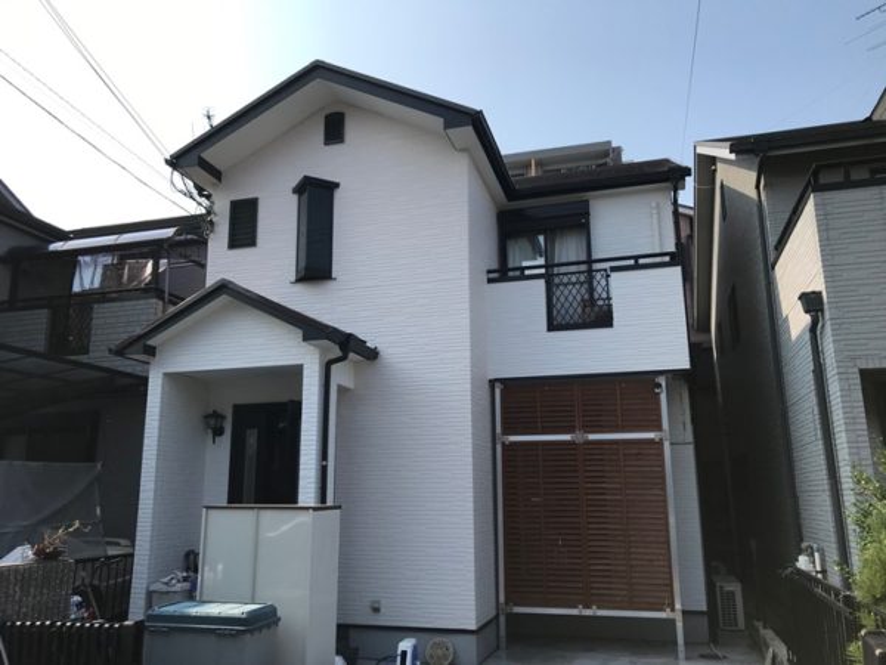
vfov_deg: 49.7
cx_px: 443
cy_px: 332
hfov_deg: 63.4
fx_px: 717
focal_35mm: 28
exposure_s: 1/2336
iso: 20
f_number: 1.8
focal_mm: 3.99
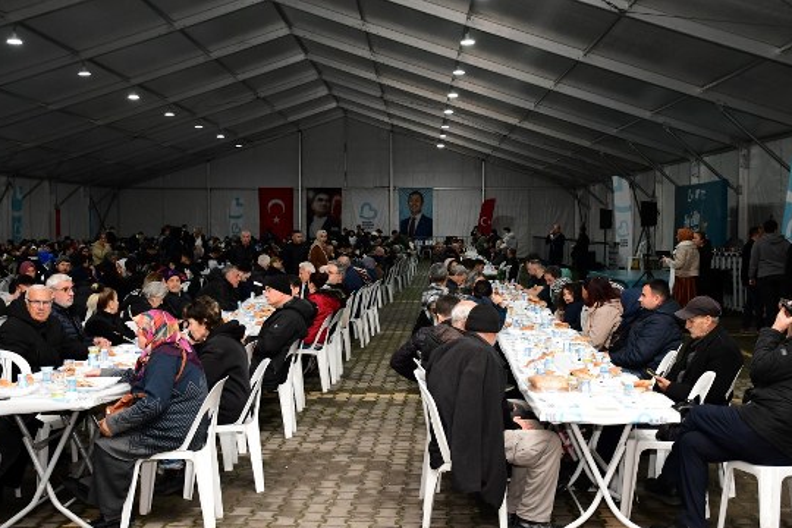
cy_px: 268
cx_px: 399
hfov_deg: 39.6
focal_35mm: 50
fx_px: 1100
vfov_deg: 27.0
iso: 1600
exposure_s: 1/160
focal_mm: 30
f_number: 4
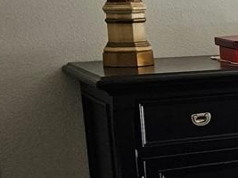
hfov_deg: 12.1
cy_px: 133
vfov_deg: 10.7
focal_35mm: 138
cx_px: 531
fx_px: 948
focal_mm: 5.4
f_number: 1.8
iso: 400
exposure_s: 1/120
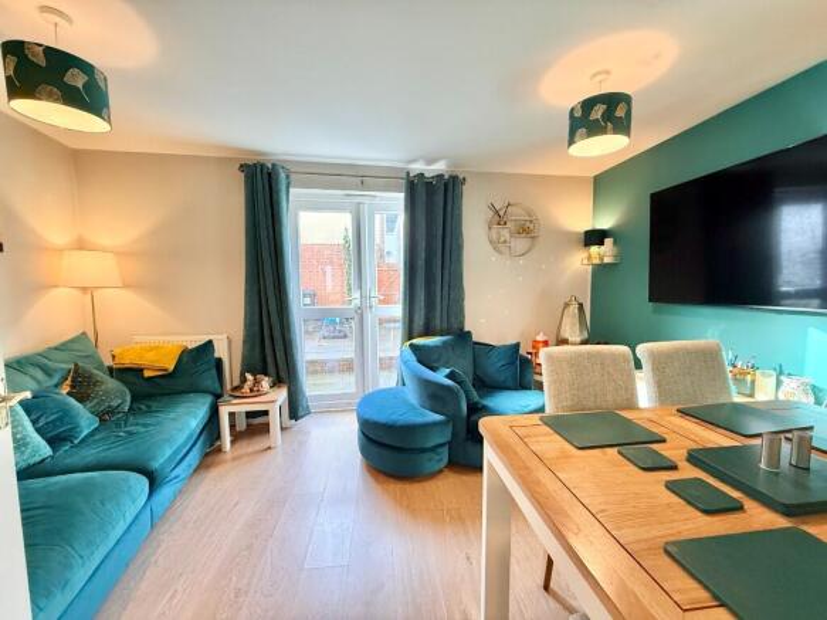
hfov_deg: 102.1
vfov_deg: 85.7
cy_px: 310
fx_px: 334
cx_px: 414
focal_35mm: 14
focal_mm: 2.22
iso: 500
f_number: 2.2
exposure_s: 1/59
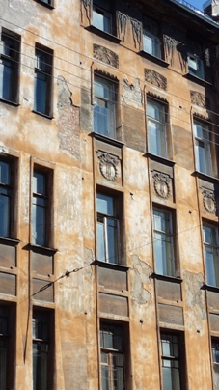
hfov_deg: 17.2
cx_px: 192
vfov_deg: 30.6
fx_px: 713
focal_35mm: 69
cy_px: 217
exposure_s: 1/400
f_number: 4.5
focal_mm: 5.2
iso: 100
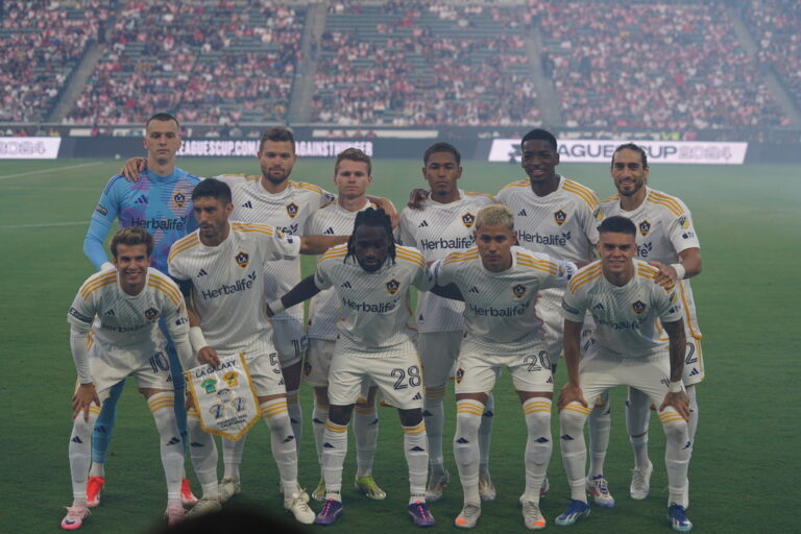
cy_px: 267
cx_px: 400
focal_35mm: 70
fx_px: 1557
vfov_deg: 19.5
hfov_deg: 28.8
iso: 160
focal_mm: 70
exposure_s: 1/160
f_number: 4
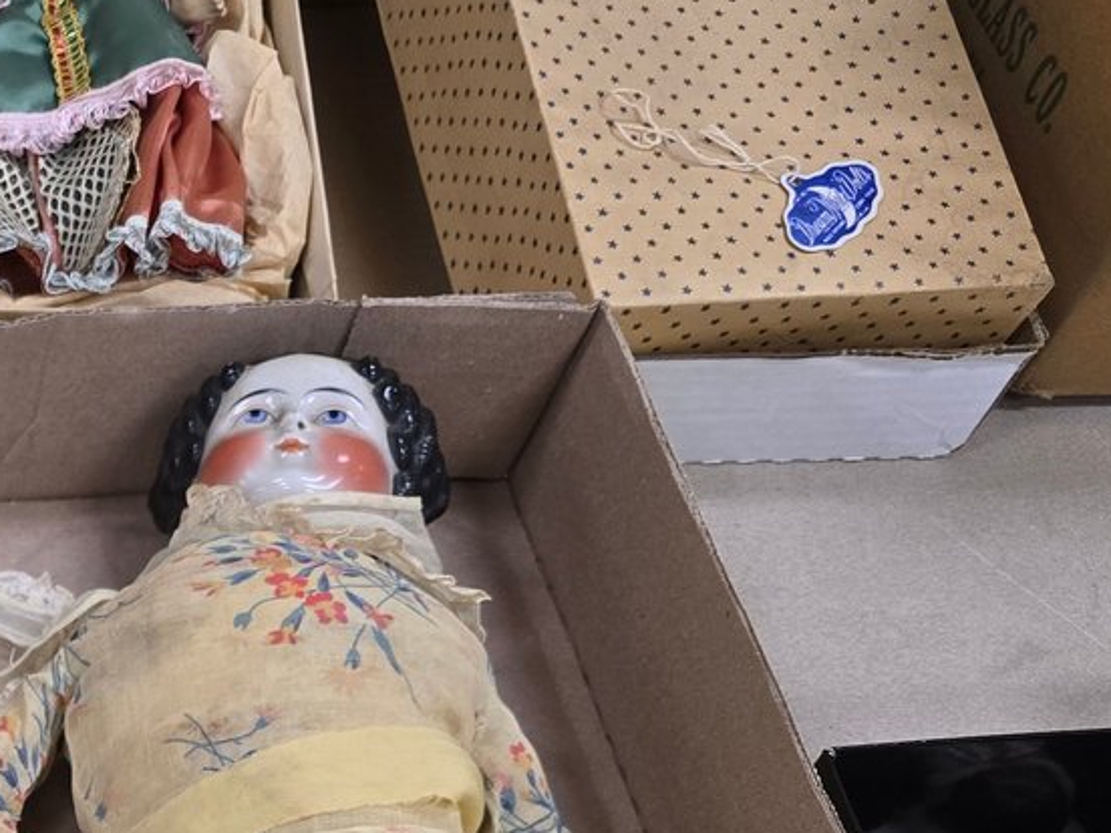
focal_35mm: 63
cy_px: 1086
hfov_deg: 26.4
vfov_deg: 21.1
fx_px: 2022
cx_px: -305
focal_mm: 6.3
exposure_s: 1/120
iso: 160
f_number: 1.7
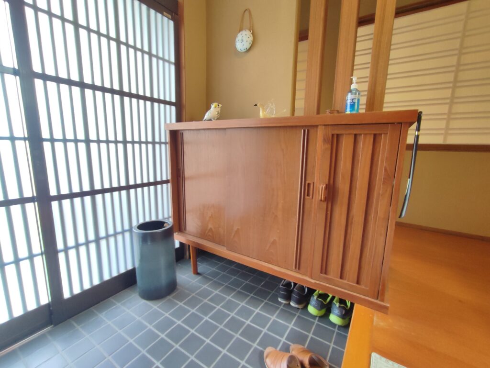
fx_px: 227
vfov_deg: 78.2
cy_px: 184
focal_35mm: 16
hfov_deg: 94.5
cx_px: 245
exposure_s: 1/25
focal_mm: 1.65
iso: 199
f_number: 2.2
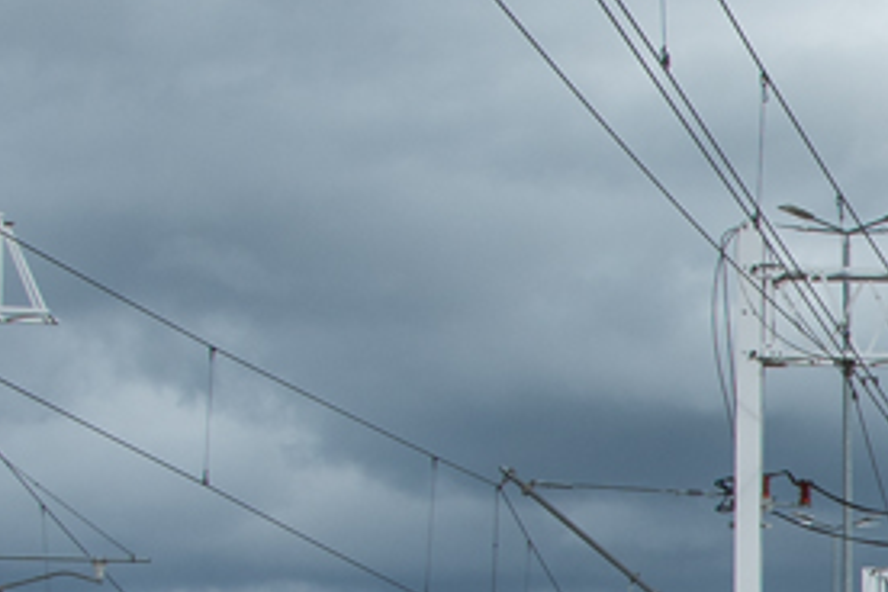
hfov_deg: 10.0
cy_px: 687
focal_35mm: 191
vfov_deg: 7.1
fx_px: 4711
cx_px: 1782
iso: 160
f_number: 9
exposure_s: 1/640
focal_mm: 22
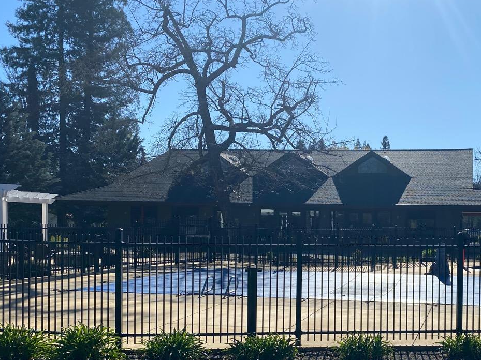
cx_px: 383
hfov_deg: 42.8
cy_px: 237
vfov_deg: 34.1
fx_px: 583
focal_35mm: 42
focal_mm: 4.25
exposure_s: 1/5025
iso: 32
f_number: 1.8
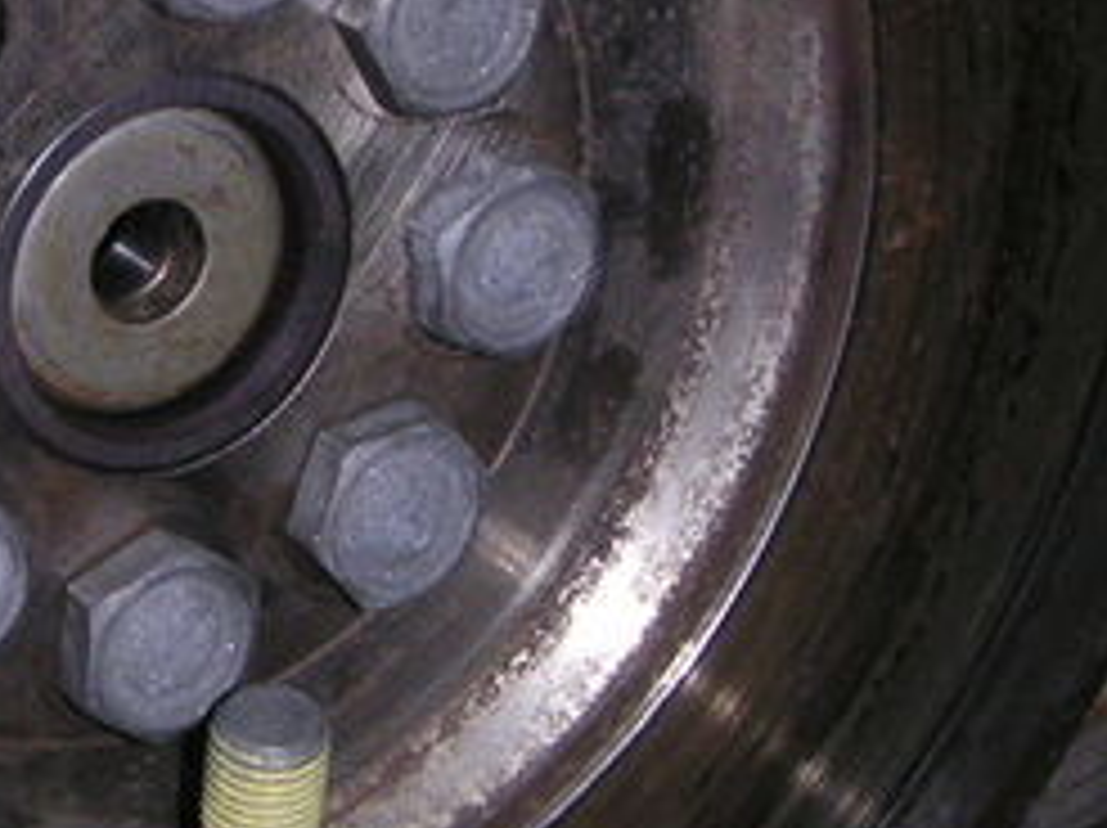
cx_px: 104
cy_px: 284
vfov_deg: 14.9
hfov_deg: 19.5
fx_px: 3163
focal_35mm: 99
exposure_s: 1/45
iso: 160
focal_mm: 6
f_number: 6.7
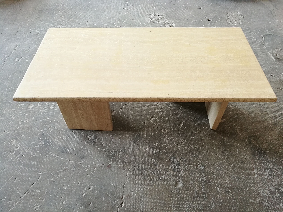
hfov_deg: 65.3
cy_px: 106
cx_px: 142
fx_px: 221
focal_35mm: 27
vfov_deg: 51.4
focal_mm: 4.5
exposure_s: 1/33.3
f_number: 2.2
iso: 200
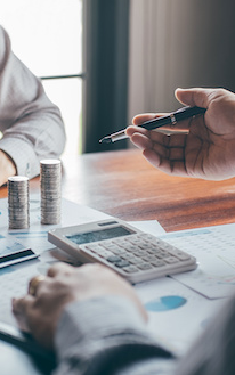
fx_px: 839
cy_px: 188
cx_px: 52
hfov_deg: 15.8
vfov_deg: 25.2
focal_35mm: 82
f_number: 2
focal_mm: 35
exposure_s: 1/125
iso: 200
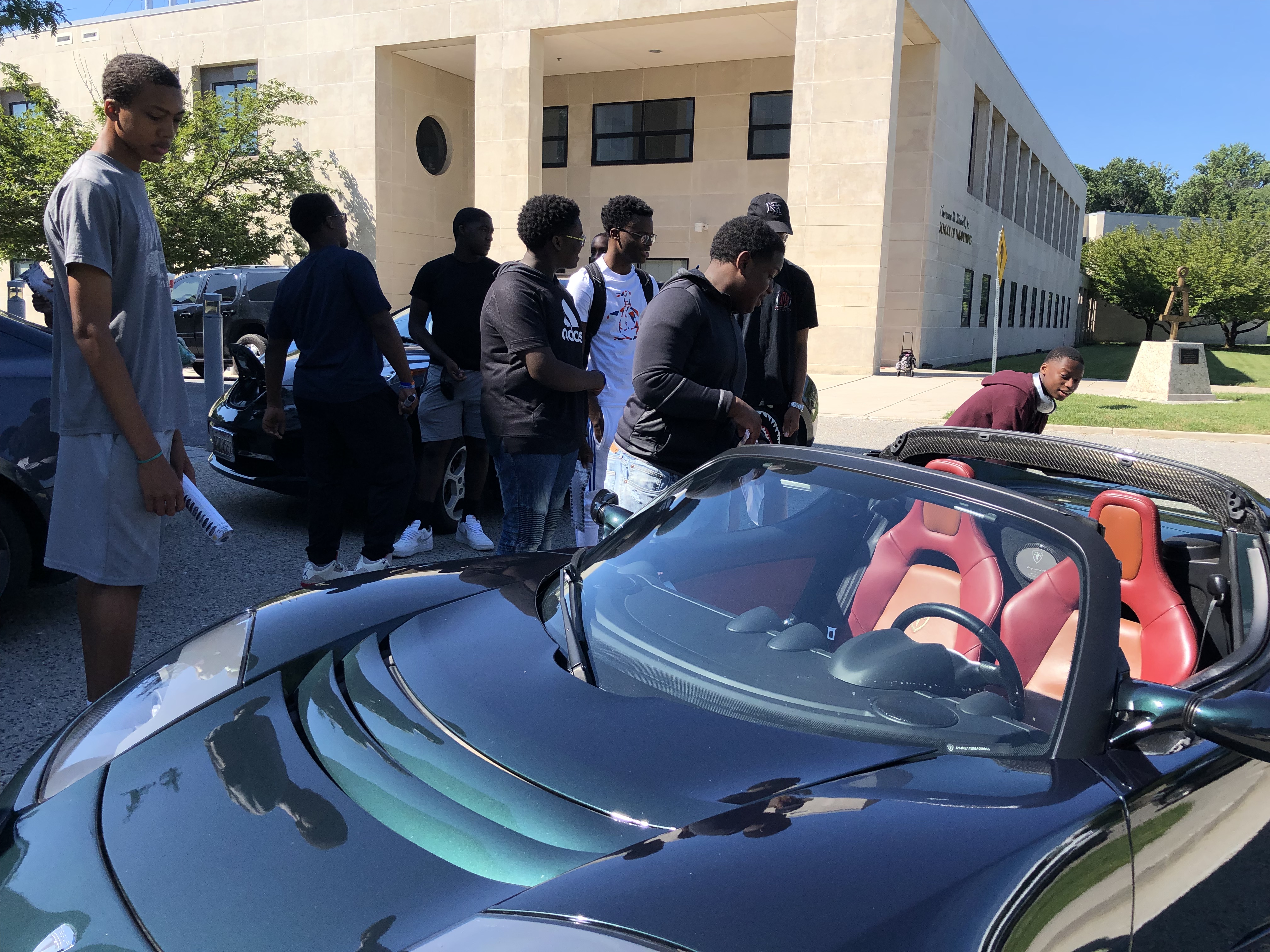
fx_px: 1027
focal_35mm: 28
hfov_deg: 63.4
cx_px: 635
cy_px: 476
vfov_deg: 49.7
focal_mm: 3.99
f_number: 1.8
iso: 20
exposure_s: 1/1548
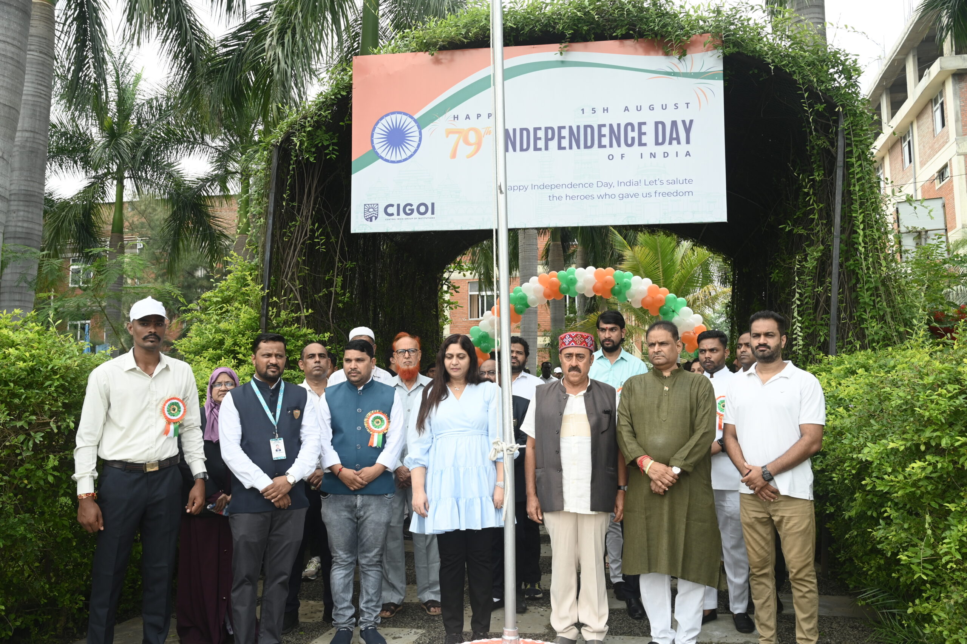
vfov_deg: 41.7
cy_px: 322
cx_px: 484
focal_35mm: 32
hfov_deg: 59.5
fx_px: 846
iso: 320
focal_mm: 31.5
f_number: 8
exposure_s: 1/160
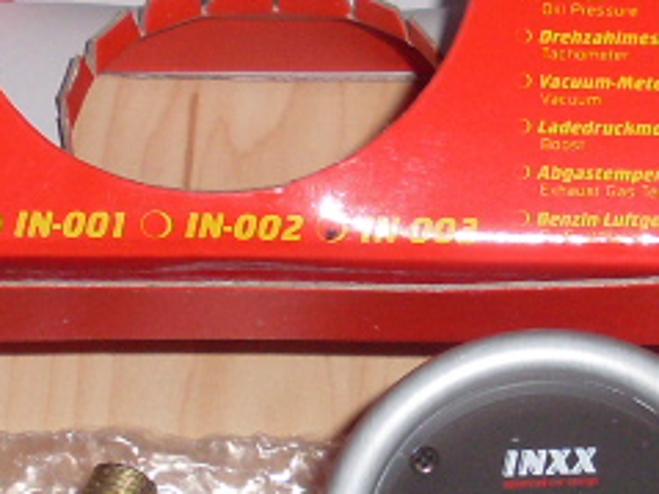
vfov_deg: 9.1
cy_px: 270
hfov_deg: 12.1
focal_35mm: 163
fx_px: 3102
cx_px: 427
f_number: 7.7
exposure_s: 1/45
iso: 100
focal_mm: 6.3
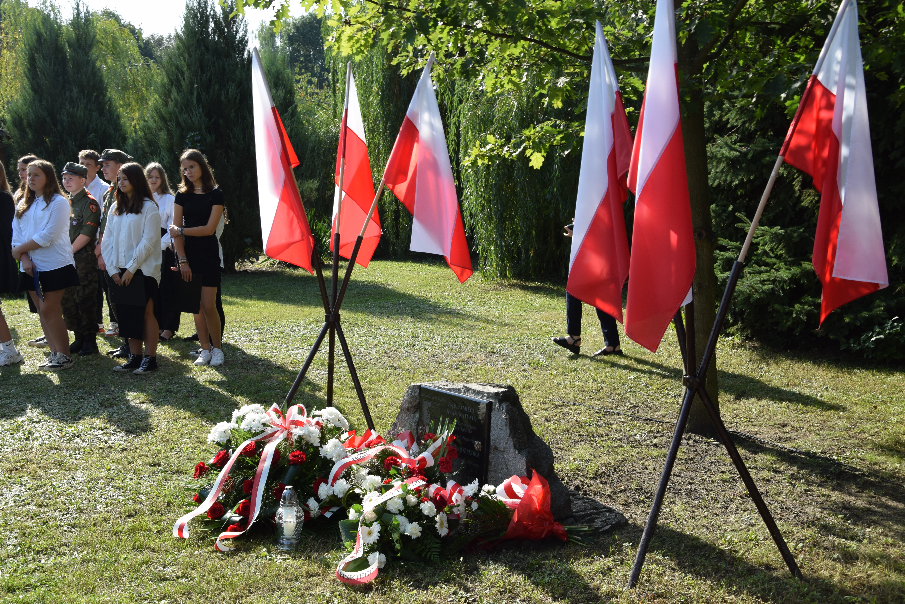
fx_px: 981
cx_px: 452
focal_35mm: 39
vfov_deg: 34.2
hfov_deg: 49.5
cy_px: 302
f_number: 8
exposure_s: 1/250
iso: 220
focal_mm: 26
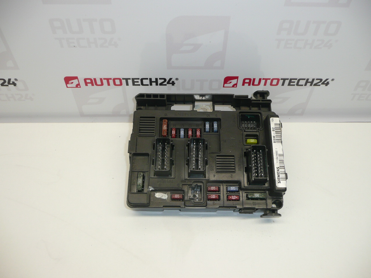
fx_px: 300
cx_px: 186
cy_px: 139
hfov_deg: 63.4
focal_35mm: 28
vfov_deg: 49.7
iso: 100
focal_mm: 4.6
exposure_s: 1/60
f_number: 3.3
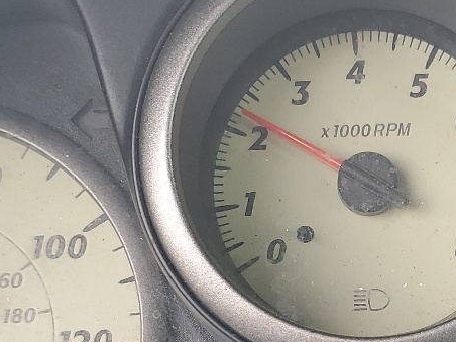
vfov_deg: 15.9
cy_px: 308
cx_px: 385
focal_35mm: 92
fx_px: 1212
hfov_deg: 21.0
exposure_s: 1/233
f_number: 1.5
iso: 50
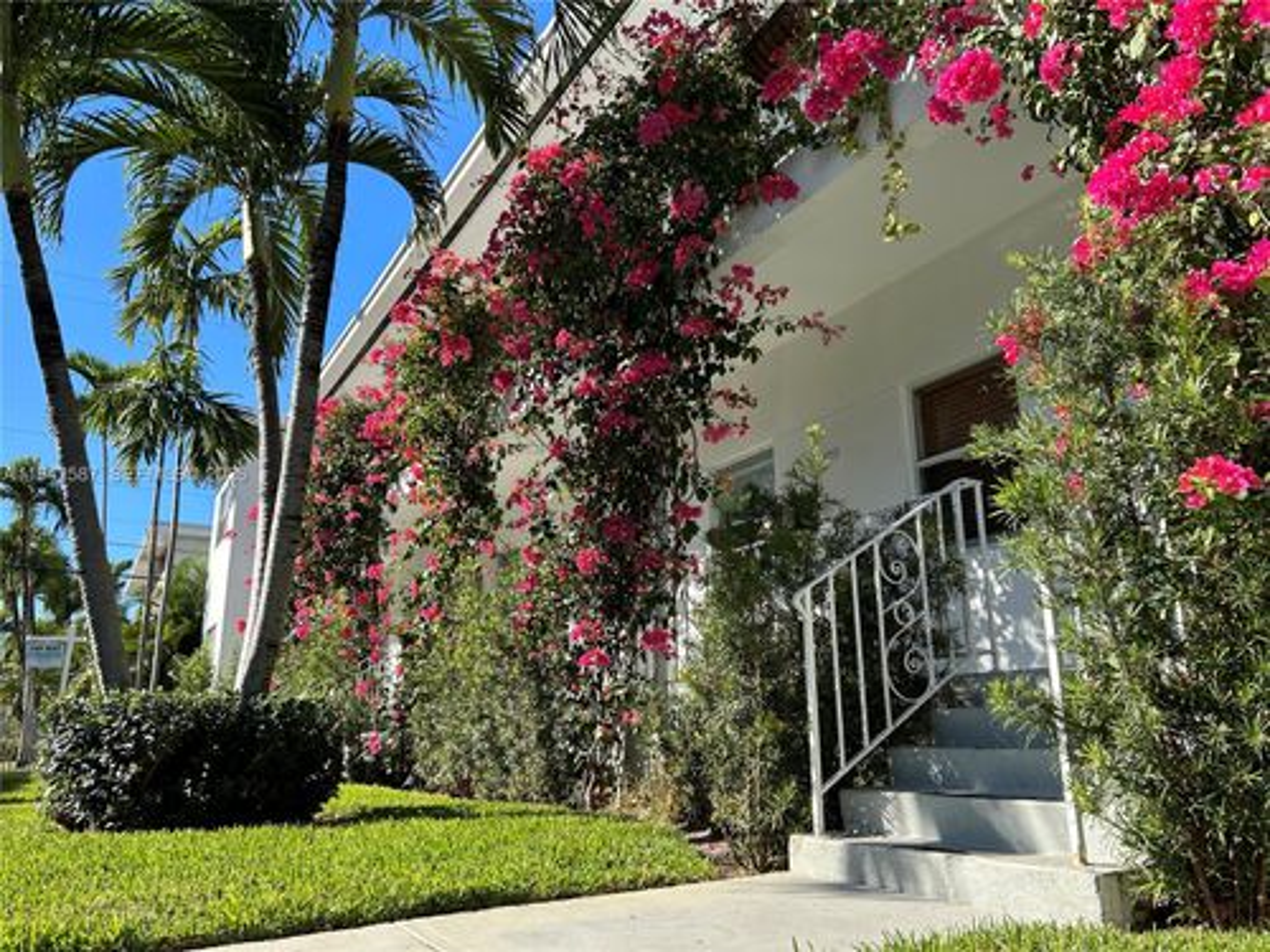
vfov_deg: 53.1
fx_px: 954
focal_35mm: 26
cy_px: 476
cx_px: 635
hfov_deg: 67.3
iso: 50
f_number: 1.5
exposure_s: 1/1724
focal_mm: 5.7
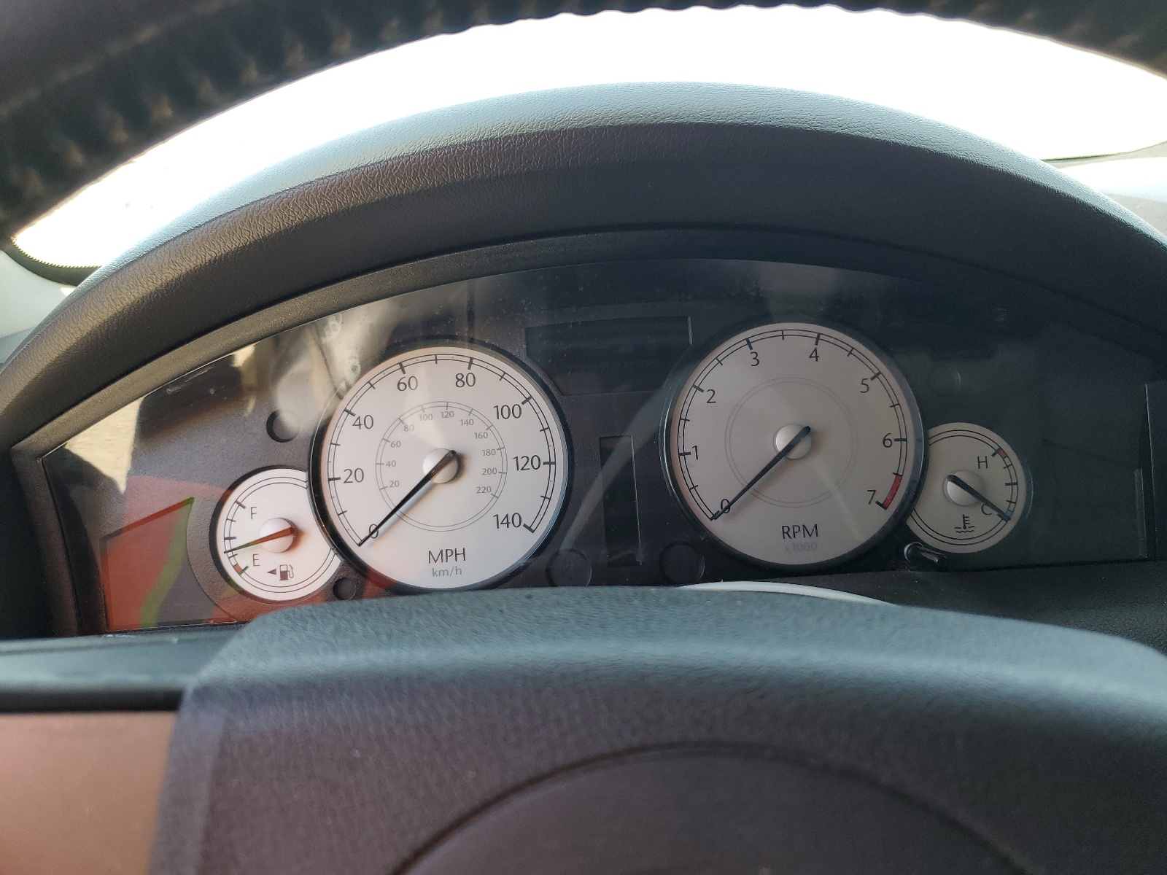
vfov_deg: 53.1
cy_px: 438
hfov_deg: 67.3
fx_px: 877
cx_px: 584
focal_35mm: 26
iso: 50
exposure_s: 1/233
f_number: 1.5
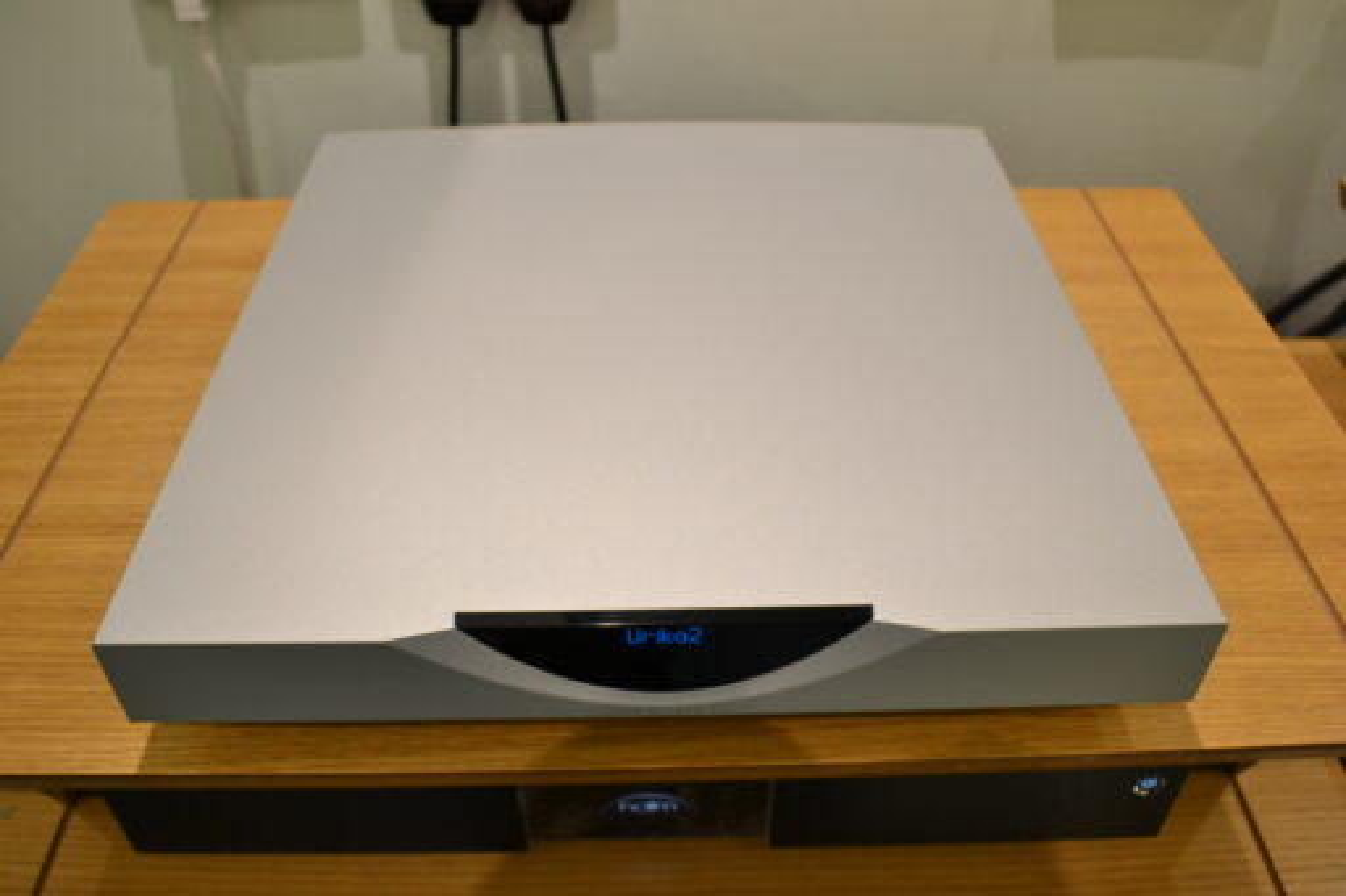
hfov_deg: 61.9
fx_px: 1121
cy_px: 448
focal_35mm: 30
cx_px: 673
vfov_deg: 43.6
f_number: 3.8
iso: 400
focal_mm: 20
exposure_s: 1/30
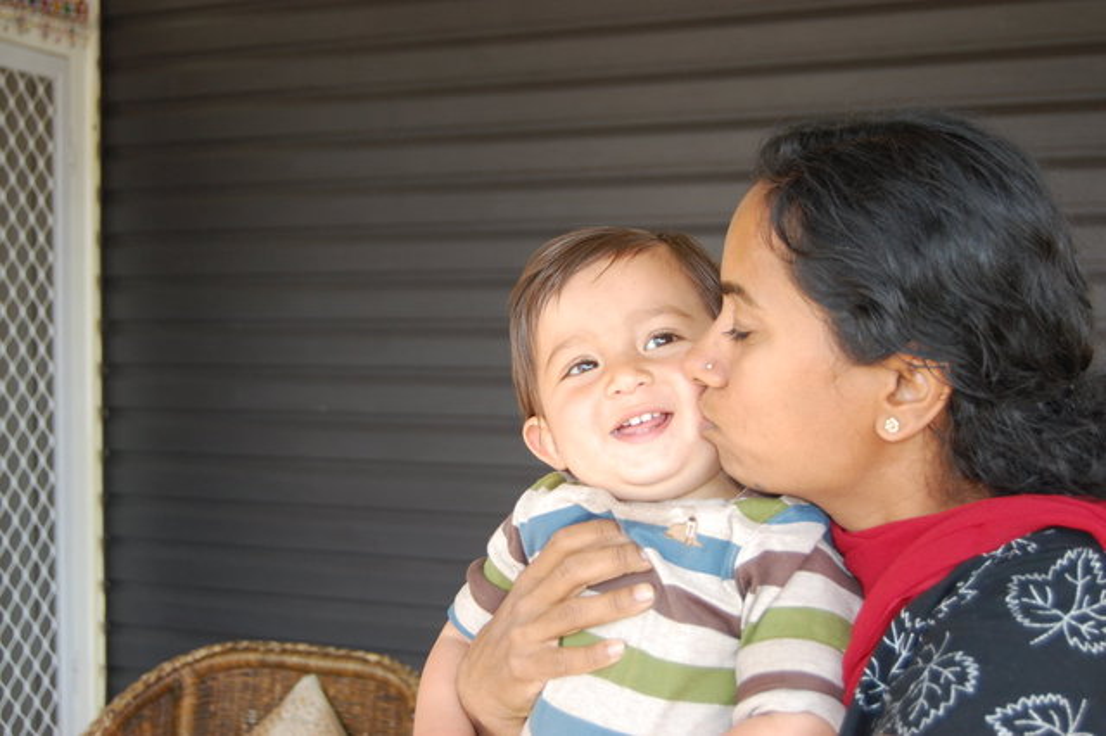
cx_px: 553
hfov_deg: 37.9
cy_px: 368
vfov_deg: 25.7
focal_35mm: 52
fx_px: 1612
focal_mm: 35
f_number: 4.8
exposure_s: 1/250
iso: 400
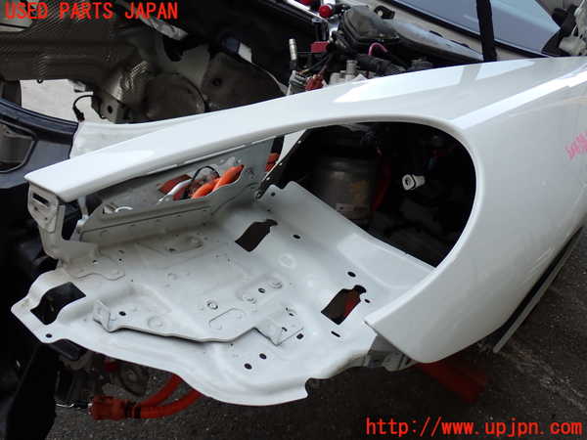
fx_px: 610
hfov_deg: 51.4
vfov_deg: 39.7
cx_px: 294
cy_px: 220
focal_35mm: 36
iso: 100
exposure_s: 1/125
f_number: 2.5
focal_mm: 6.37
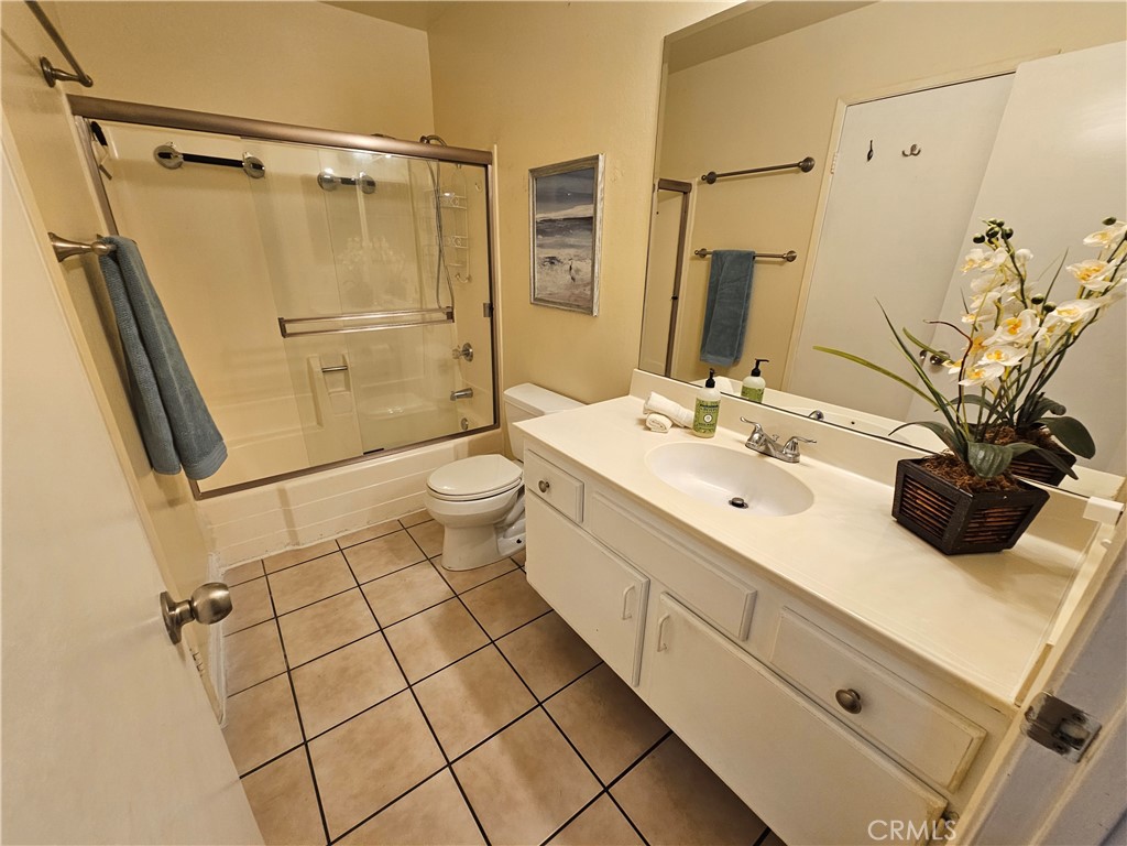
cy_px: 423
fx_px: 423
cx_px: 564
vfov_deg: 89.9
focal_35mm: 13
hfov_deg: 106.2
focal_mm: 2.2
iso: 125
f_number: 2.2
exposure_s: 1/60
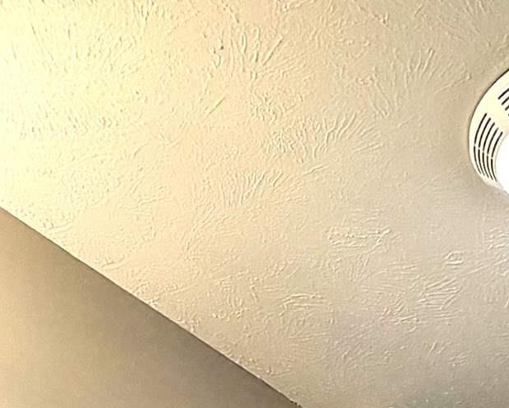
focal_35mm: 68
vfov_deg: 15.6
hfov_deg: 27.9
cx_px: 290
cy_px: 906
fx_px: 1025
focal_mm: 2.22
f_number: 2.2
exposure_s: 1/120
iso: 250
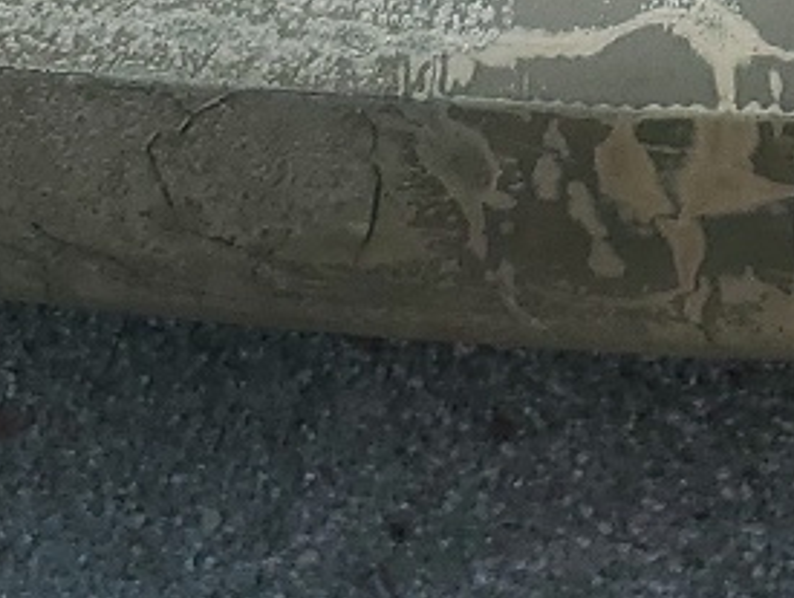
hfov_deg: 12.9
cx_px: 785
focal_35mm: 151
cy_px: -893
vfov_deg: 8.8
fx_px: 3468
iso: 50
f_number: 1.5
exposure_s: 1/5000
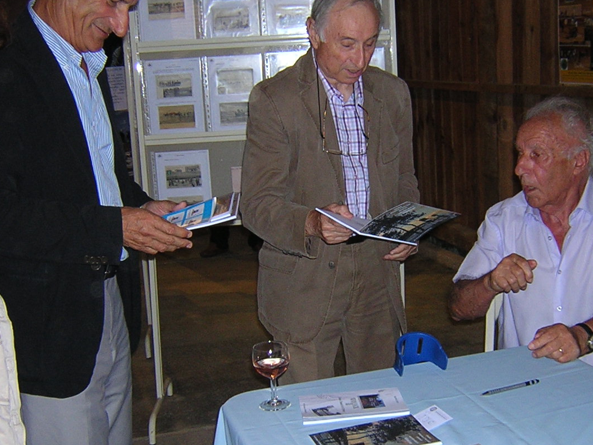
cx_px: 348
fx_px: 925
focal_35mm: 54
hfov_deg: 35.5
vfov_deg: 27.0
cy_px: 230
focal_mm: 4.7
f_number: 2.6
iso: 205
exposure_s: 1/60.1
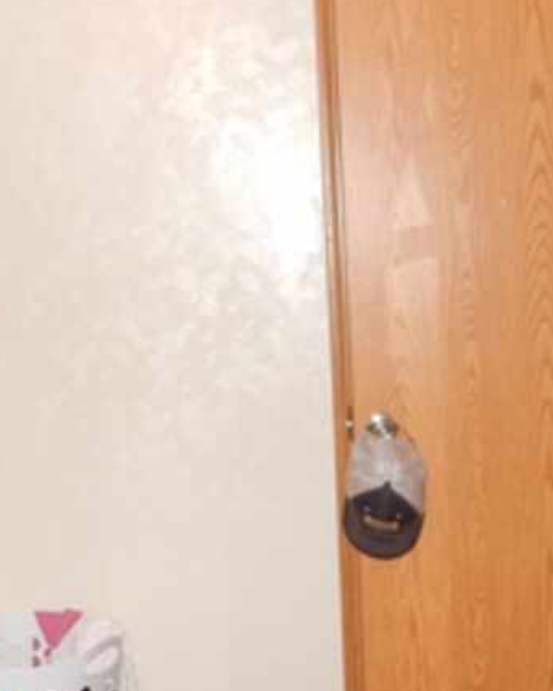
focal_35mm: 67
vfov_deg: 28.3
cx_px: -119
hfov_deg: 21.1
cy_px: 303
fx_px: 1371
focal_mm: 4
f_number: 3
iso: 200
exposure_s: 1/30
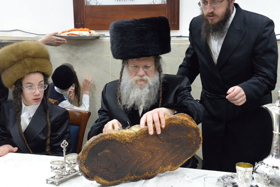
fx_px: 428
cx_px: 140
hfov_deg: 36.2
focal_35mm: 55
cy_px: 94
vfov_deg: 24.6
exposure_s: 1/200
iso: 6400
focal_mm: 55
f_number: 7.1
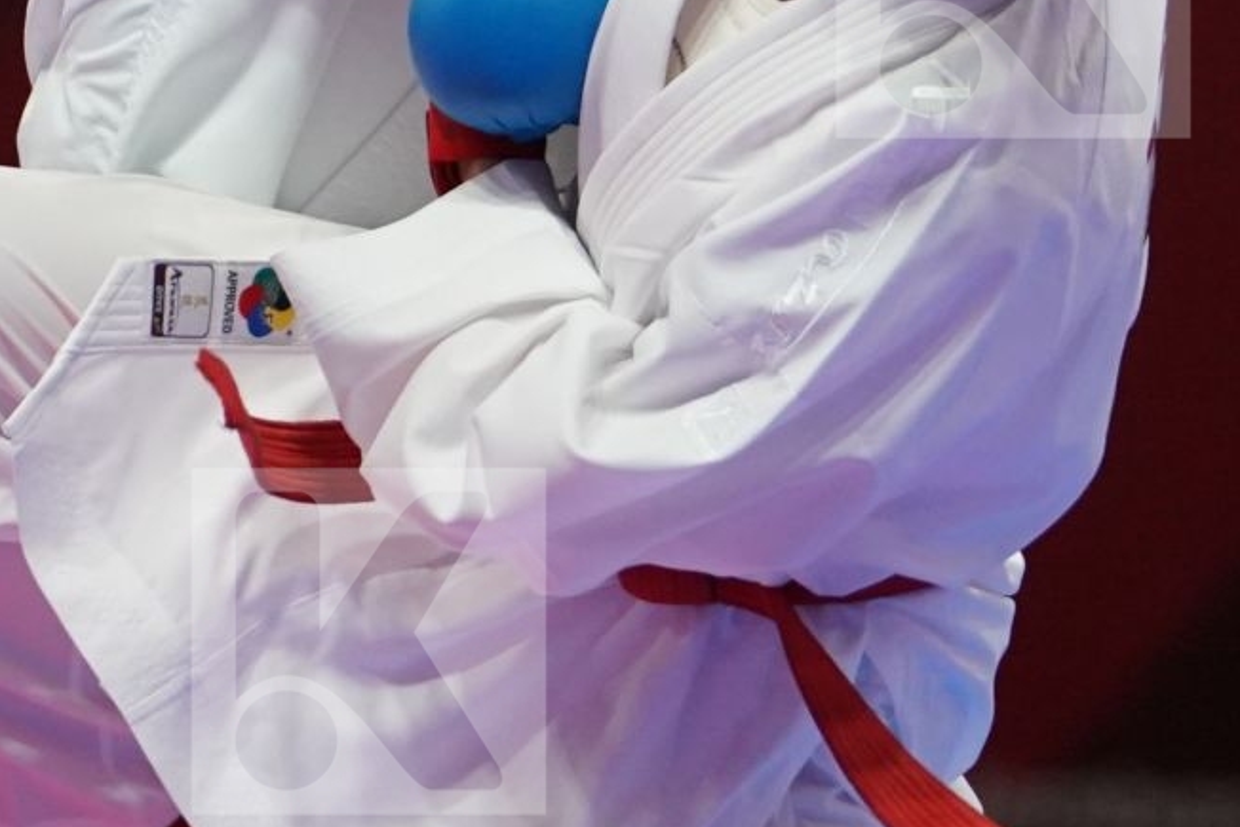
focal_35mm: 1068
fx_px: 36792
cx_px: 369
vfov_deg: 1.3
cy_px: -34
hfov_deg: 1.9
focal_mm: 258
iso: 3200
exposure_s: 1/1000
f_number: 4
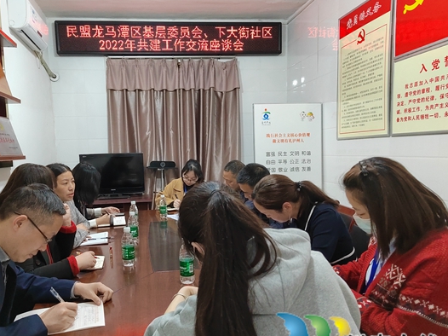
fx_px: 362
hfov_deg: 63.1
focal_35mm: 28
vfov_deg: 49.6
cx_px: 187
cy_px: 188
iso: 1797
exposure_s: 1/50
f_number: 1.9
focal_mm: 5.52
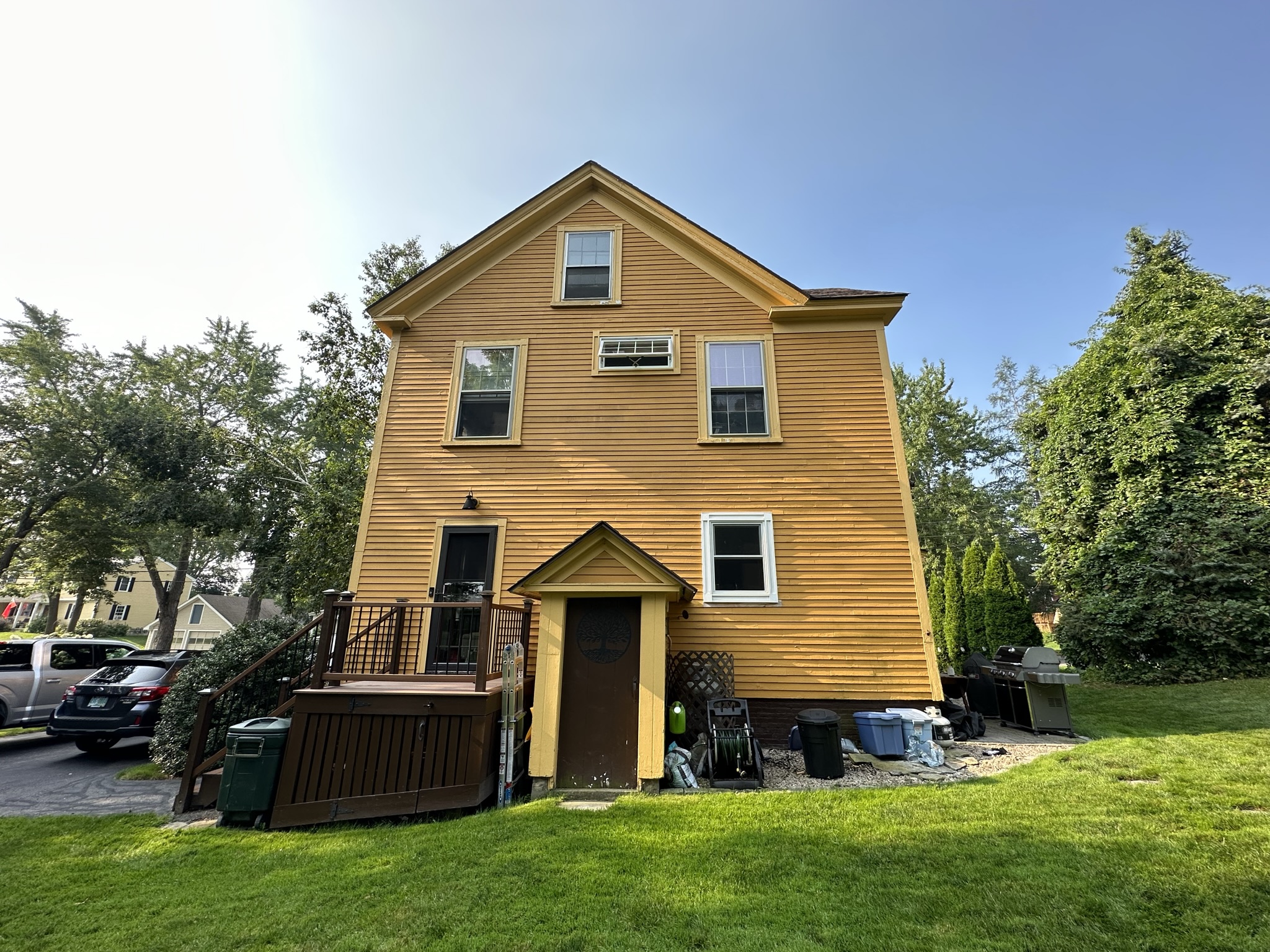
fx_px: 514
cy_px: 476
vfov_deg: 85.7
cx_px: 635
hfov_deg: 102.1
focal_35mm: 14
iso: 40
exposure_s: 1/463
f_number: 2.2
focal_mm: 2.22
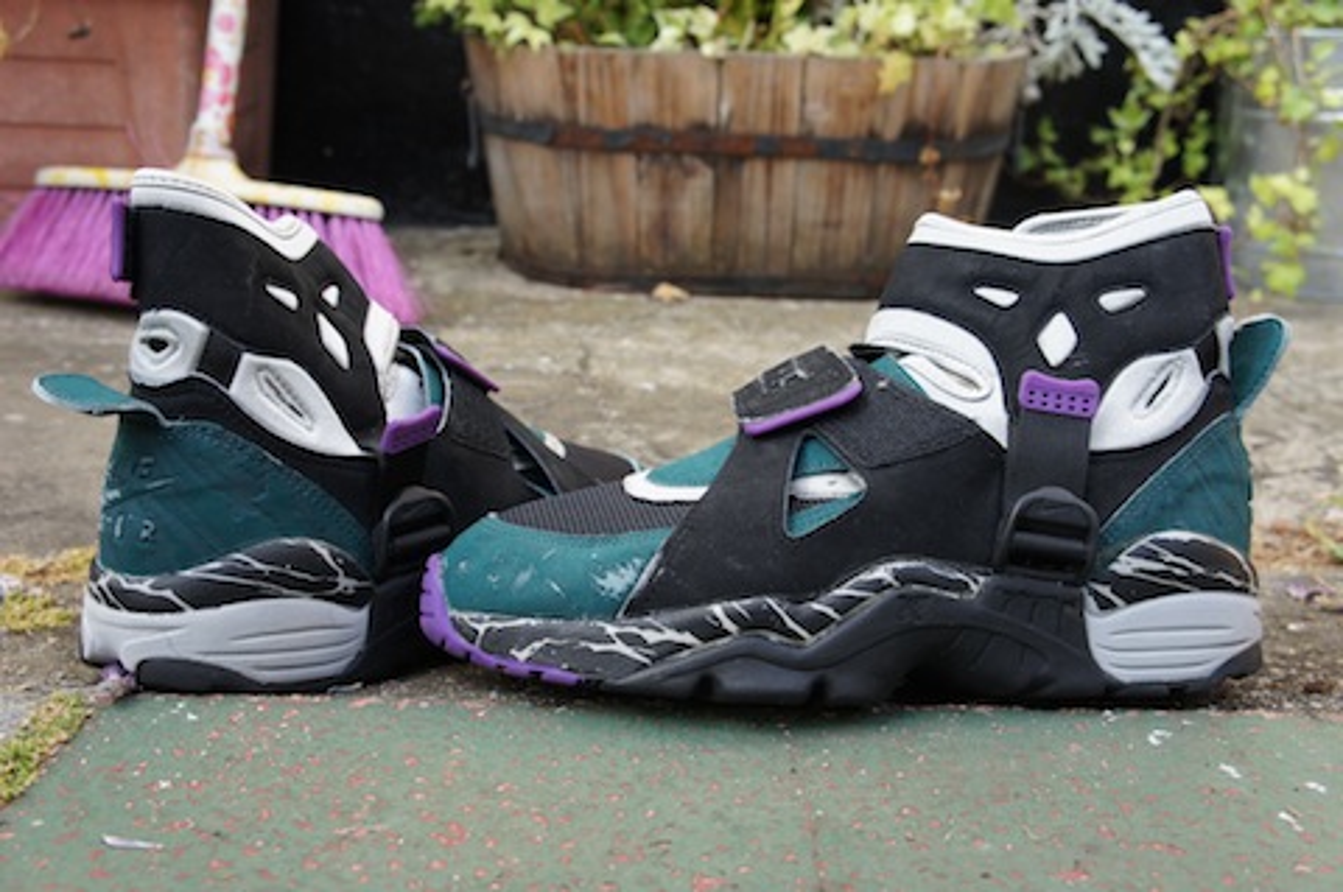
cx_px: 672
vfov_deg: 31.8
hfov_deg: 46.4
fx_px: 1565
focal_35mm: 42
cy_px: 446
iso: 200
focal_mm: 28
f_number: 5.6
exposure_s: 1/100
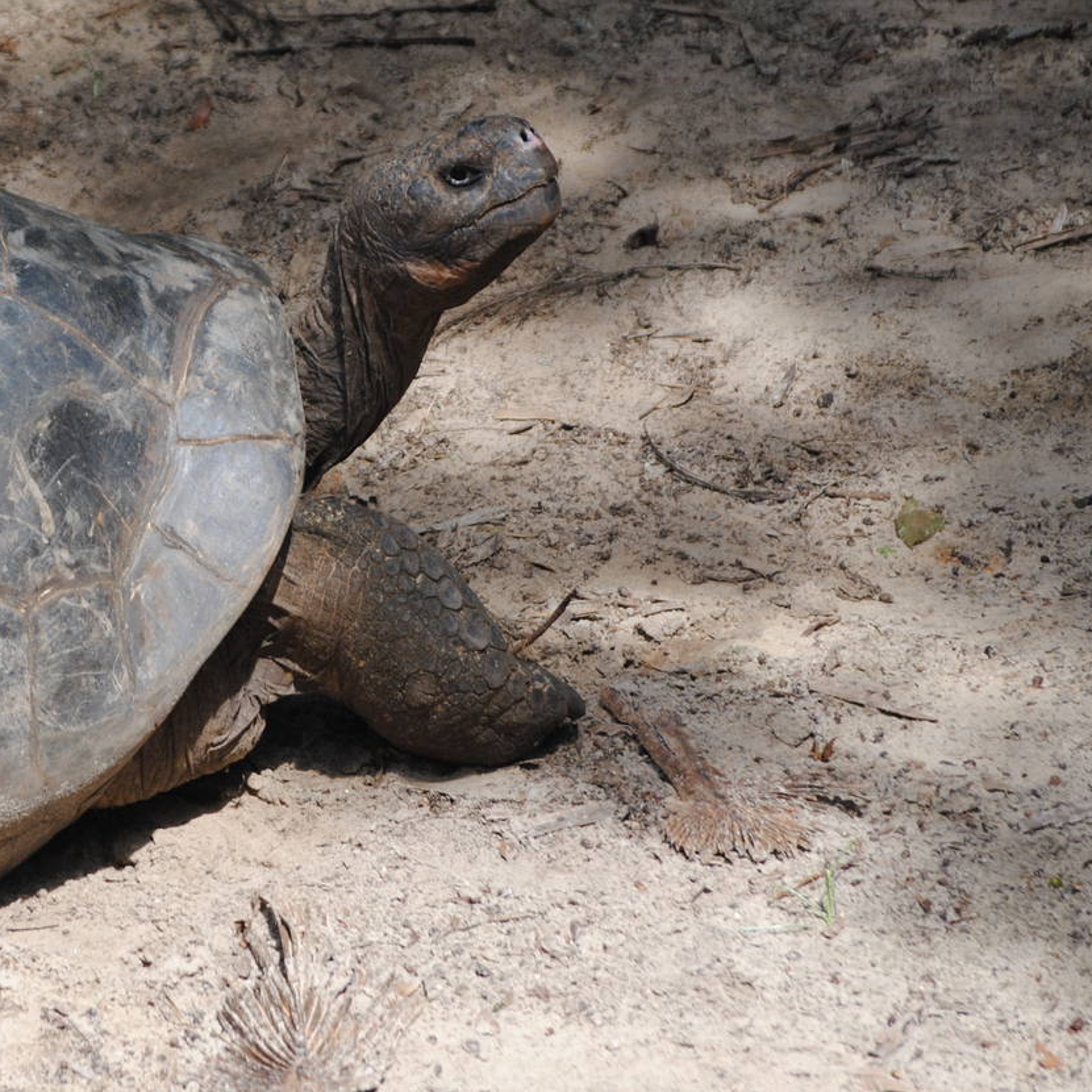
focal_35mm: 241
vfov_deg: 7.3
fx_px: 8601
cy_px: 472
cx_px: 197
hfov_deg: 7.3
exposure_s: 1/400
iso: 200
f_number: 5
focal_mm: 98
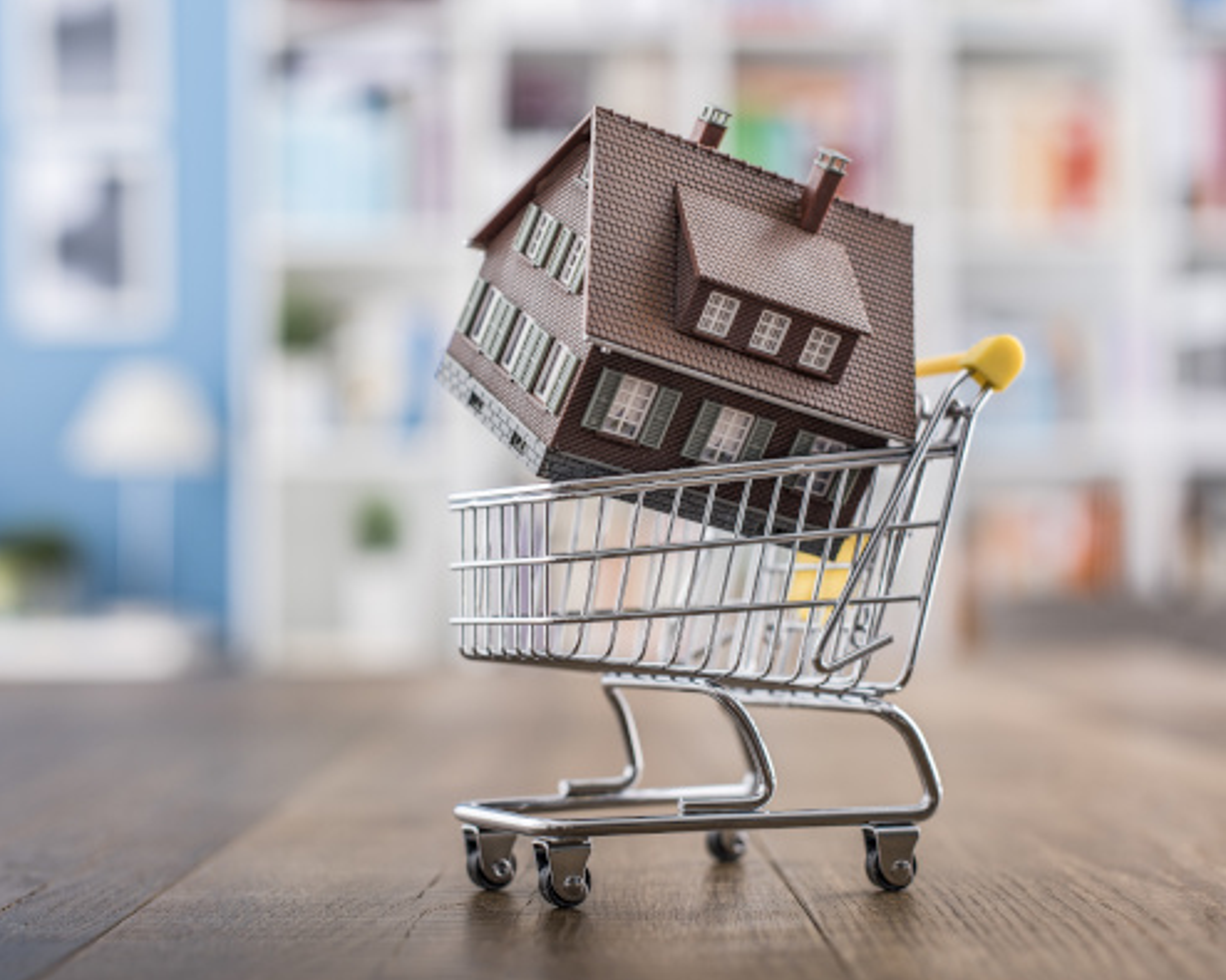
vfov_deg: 26.7
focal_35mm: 57
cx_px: 541
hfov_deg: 33.0
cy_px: 486
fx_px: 2068
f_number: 3.2
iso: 100
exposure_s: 1/125
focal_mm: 50
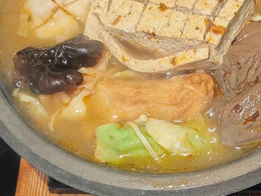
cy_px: 67
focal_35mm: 106
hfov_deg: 17.9
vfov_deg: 13.9
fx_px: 799
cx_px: 284
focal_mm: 8.72
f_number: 2
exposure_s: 1/120
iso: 250
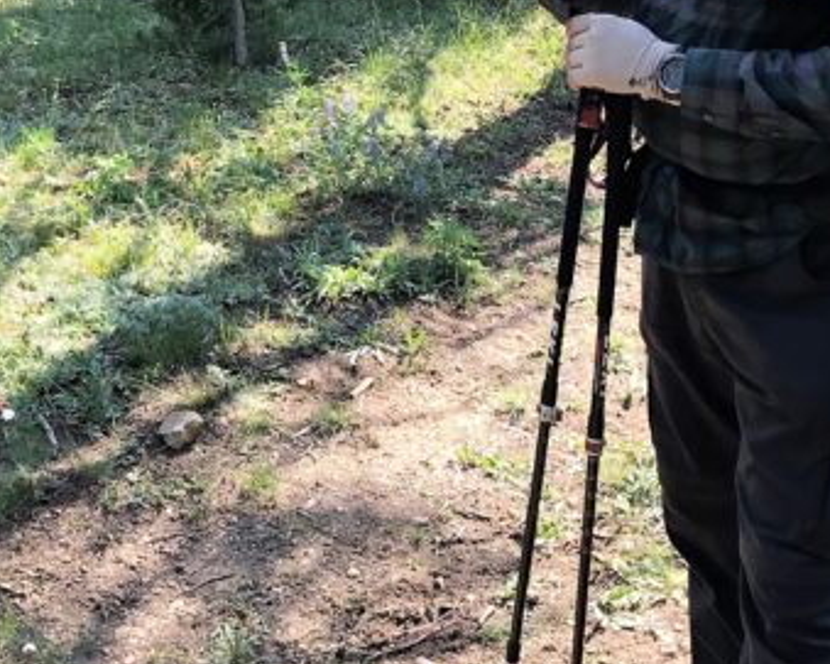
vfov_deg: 23.8
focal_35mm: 62
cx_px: 269
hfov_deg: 30.2
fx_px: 1523
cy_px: 49
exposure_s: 1/371
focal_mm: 3.99
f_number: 1.8
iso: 20
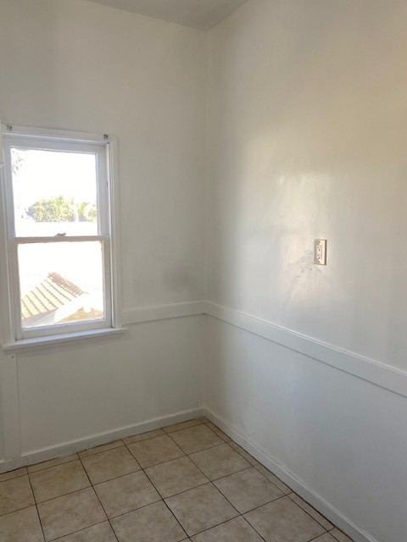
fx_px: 408
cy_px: 271
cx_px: 204
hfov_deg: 53.1
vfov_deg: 67.3
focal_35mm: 26
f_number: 1.8
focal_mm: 4.25
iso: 40
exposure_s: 1/120
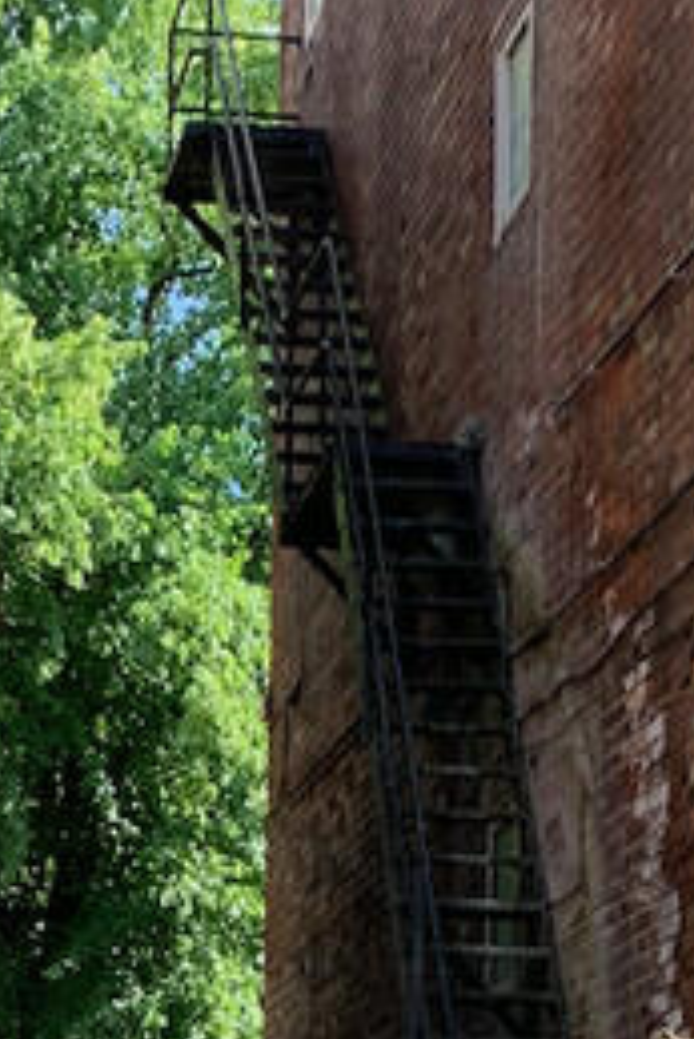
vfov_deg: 17.0
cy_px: 1621
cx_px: 16
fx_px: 3090
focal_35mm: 107
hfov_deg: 12.7
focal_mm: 4.25
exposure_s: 1/309
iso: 25
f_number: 1.8
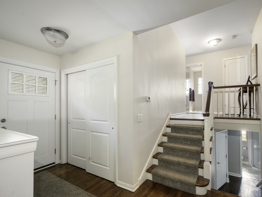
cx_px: 139
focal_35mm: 17
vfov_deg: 74.7
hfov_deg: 90.9
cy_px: 101
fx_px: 129
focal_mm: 10
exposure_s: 1/250
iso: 640
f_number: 9
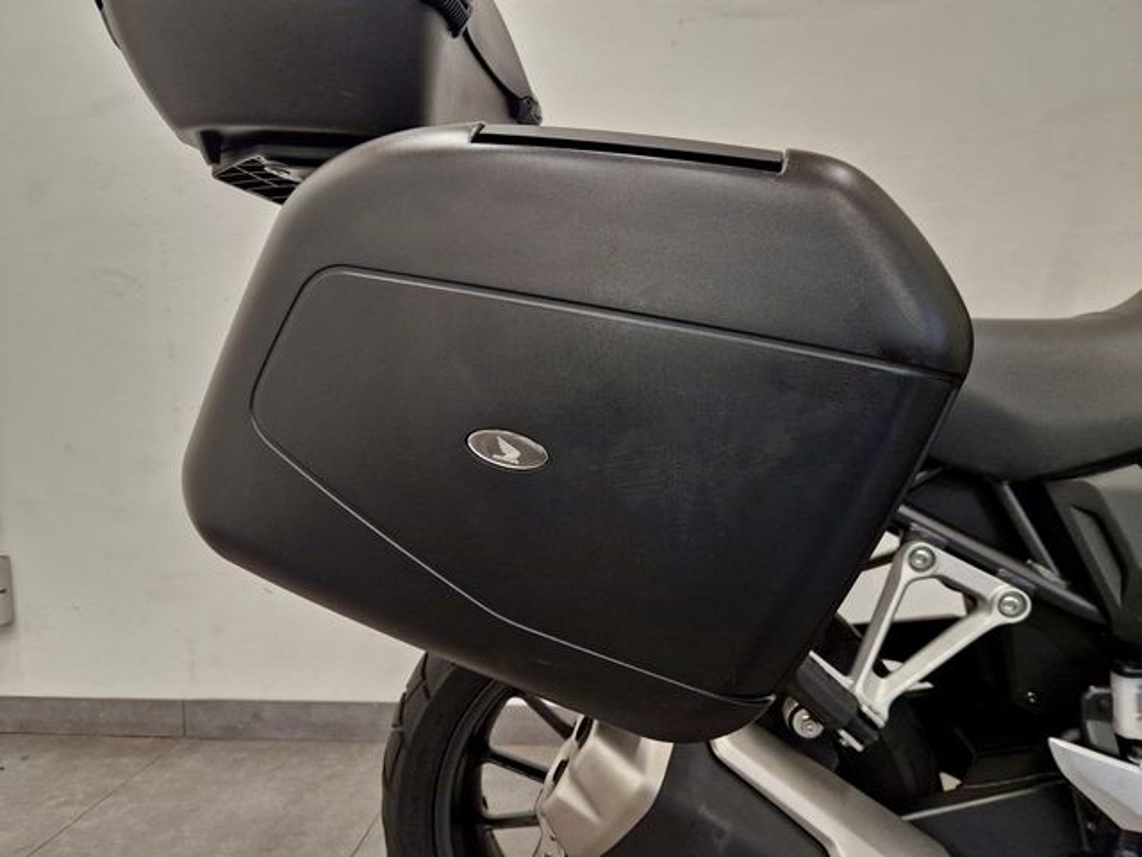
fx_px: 759
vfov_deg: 58.9
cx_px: 571
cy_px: 428
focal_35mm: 23
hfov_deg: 73.9
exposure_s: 1/100
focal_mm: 5.4
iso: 800
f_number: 1.8
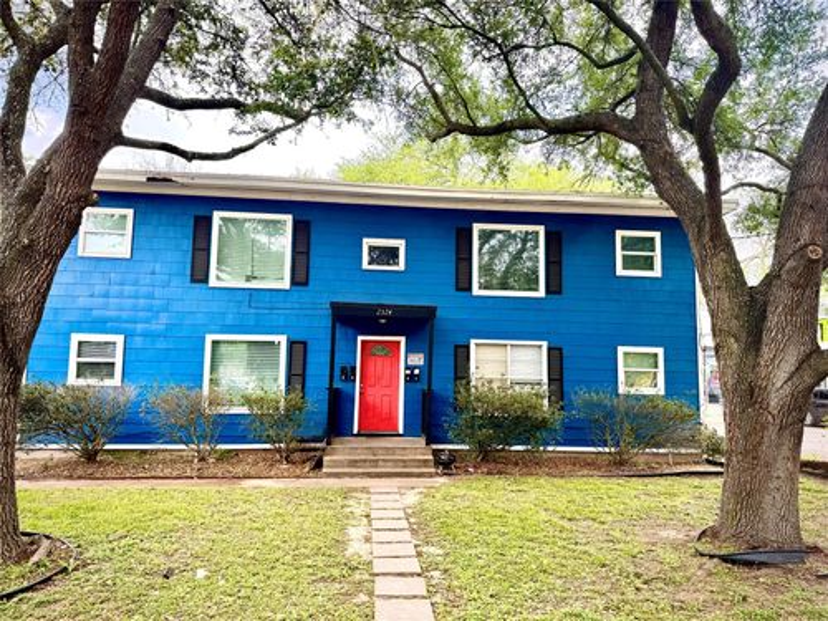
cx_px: 414
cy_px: 310
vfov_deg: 56.8
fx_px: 574
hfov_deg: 71.6
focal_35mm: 24
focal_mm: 6.76
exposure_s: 1/412
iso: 80
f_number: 1.78
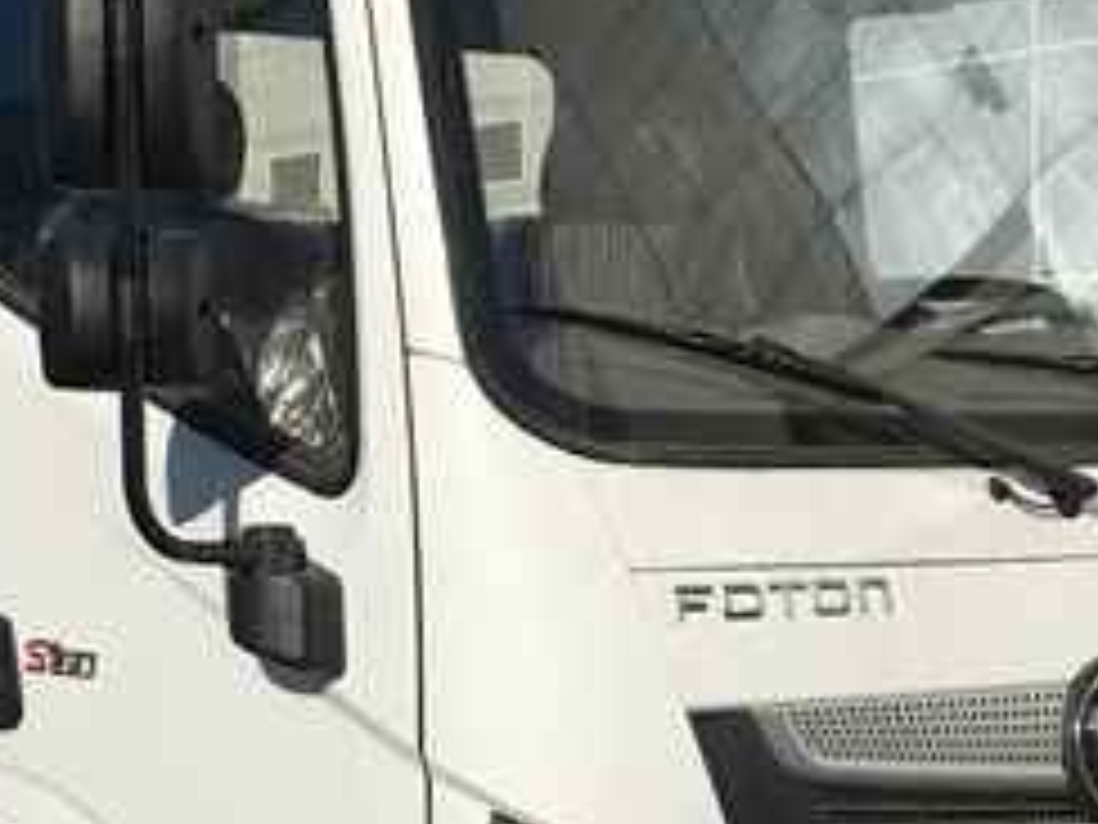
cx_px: 378
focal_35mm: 95
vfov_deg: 15.5
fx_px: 3013
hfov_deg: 20.6
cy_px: 531
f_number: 2.2
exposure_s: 1/3663
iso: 25
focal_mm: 4.15
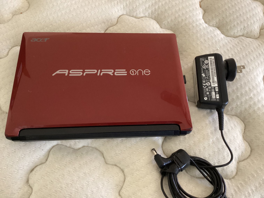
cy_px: 99
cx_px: 132
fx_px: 236
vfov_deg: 45.4
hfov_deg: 58.3
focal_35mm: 31
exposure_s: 1/40
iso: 400
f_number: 2.4
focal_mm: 3.3
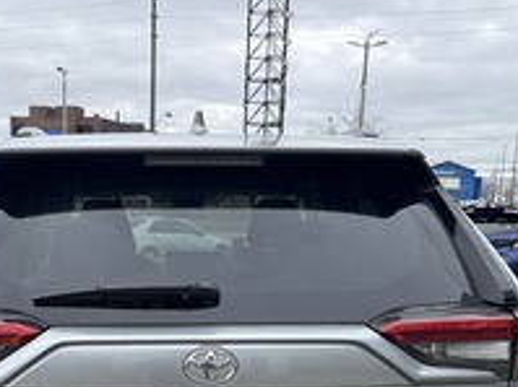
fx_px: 823
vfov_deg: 25.2
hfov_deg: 34.9
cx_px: 221
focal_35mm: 55
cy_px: 393
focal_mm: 5.96
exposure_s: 1/1263
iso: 50
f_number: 1.6
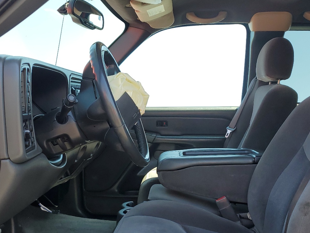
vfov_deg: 32.9
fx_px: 385
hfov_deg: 43.8
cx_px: 164
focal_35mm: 43
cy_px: 180
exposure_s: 1/385
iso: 50
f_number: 1.5
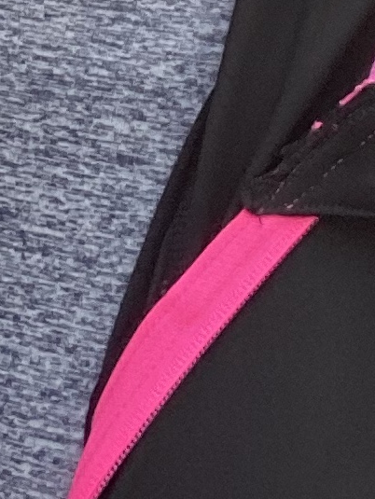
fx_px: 2496
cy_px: -792
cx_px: -41
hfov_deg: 8.5
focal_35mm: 173
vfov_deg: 9.7
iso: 40
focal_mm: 2.71
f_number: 2.2
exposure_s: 1/122
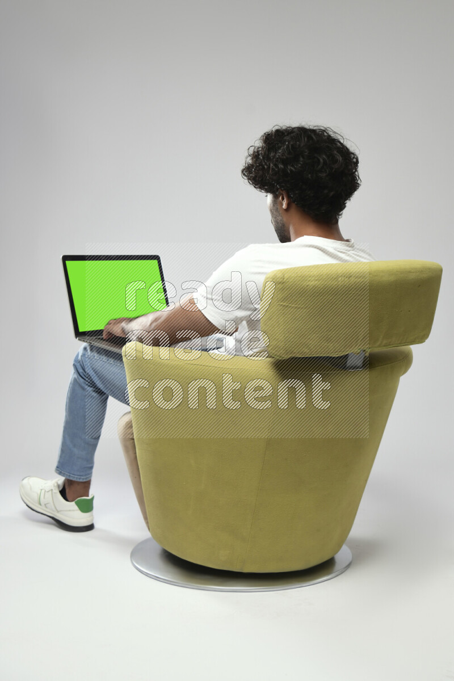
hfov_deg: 33.4
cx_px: 227
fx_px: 757
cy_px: 340
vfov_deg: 48.5
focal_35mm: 40
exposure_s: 1/125
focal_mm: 40
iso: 400
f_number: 5.6
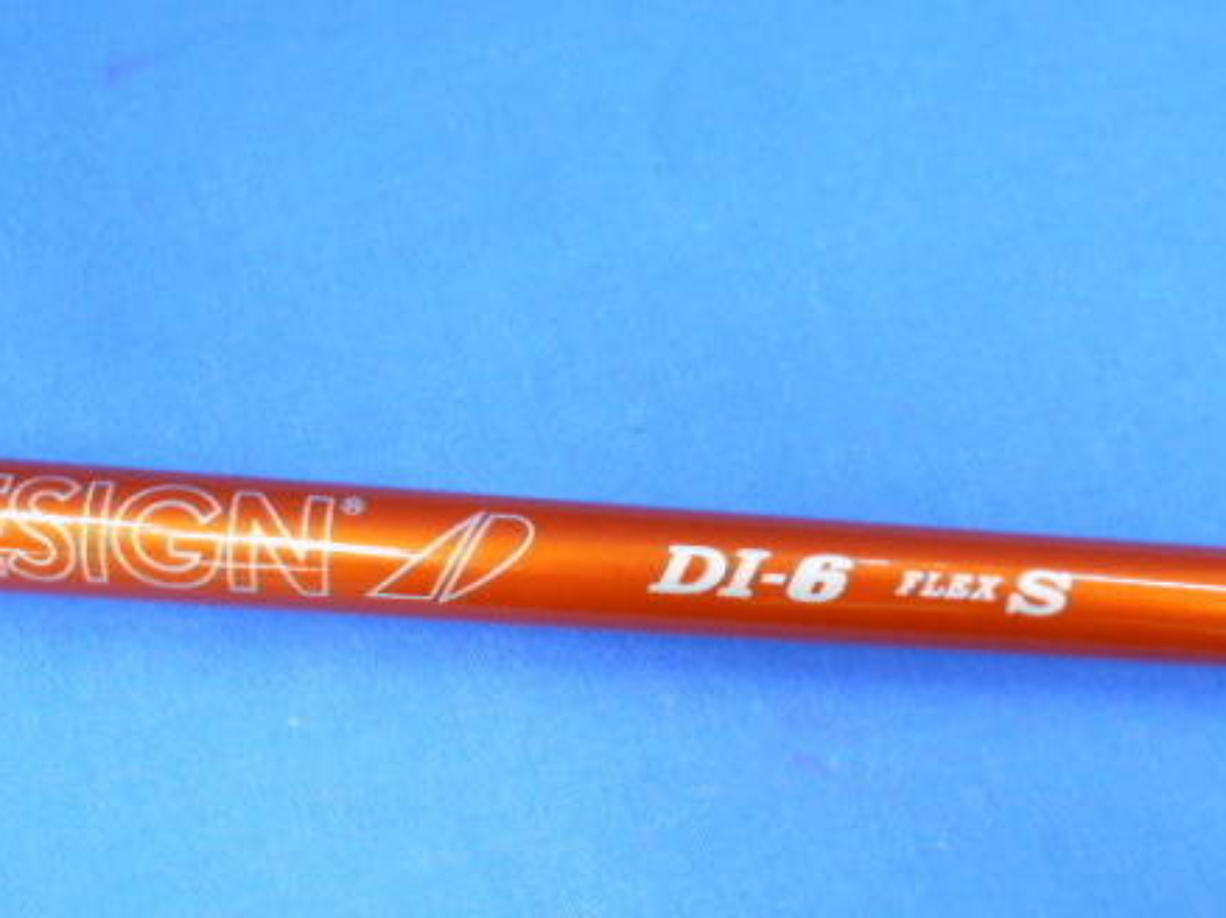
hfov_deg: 49.0
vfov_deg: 37.5
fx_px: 1345
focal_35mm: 38
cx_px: 647
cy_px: 560
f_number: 3.2
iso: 400
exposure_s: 1/25
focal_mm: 4.6
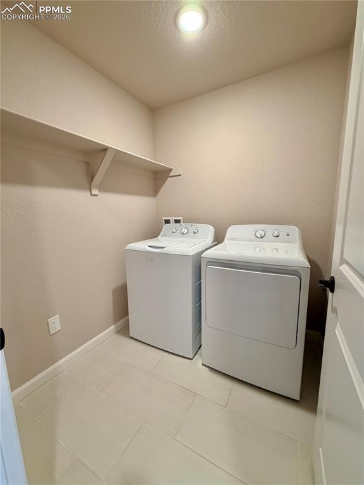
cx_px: 182
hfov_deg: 85.7
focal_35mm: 14
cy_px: 242
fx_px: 196
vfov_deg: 102.1
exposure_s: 1/60
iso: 200
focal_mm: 2.22
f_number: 2.2
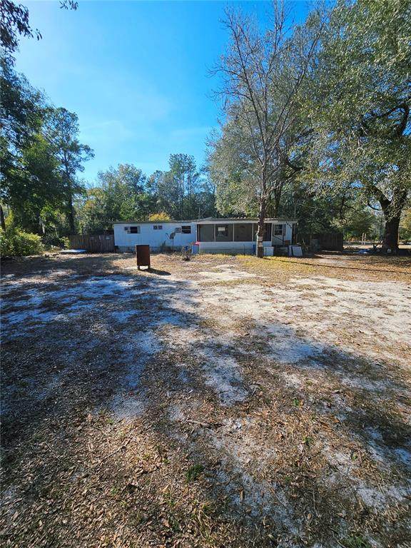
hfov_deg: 89.9
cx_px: 206
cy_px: 274
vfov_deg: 106.2
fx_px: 206
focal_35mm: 13
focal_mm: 2.2
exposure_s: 1/1429
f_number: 2.2
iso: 50
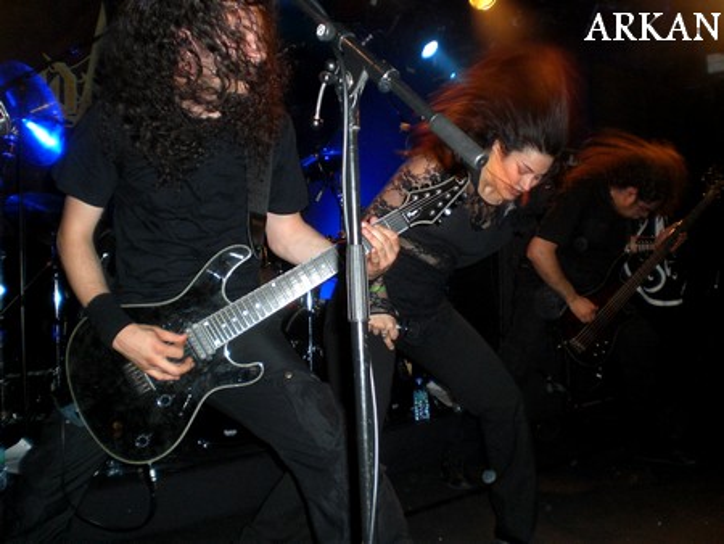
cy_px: 272
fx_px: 753
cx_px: 362
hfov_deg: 51.3
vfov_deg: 39.7
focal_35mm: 36
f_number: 3.1
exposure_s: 1/60
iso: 200
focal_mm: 6.3
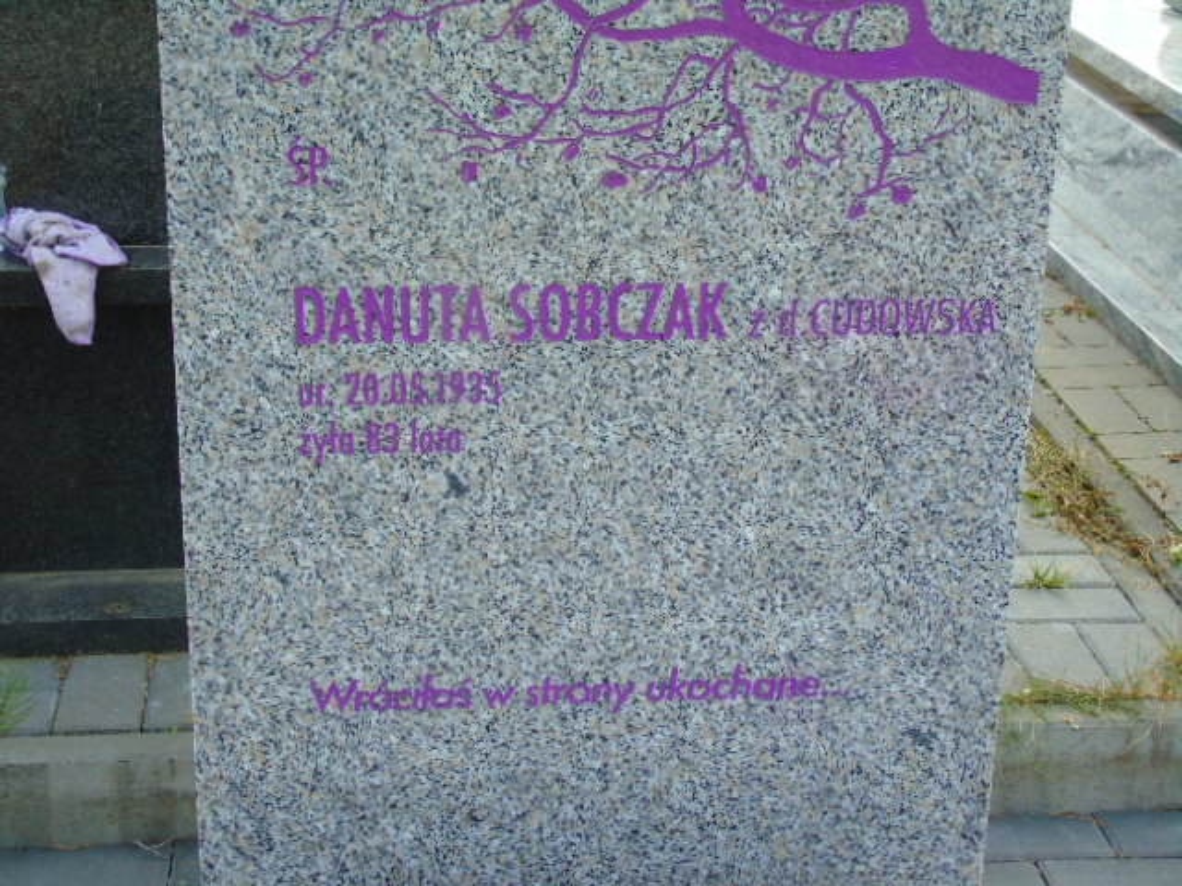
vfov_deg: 23.7
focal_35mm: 62
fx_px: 2117
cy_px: 443
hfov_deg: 31.2
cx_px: 591
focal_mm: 11
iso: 80
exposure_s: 1/60
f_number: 4.5
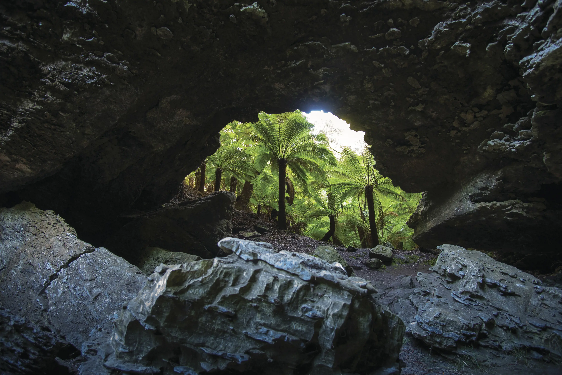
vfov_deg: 53.2
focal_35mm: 24
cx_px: 281
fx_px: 375
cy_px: 188
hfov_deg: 73.7
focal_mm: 24
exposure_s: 1/6
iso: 2000
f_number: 4
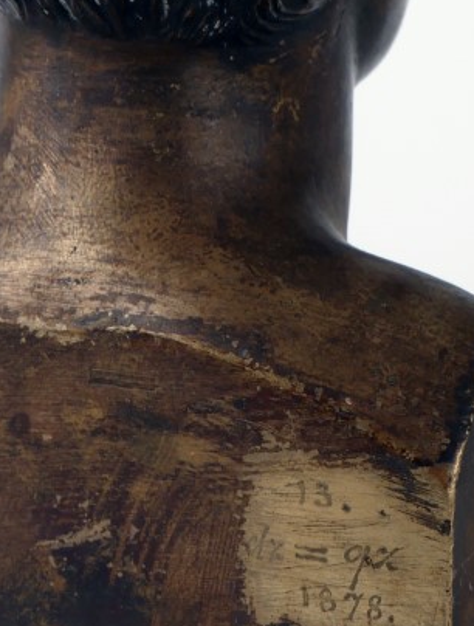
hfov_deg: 5.1
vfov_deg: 6.7
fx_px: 5334
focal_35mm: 294
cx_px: 185
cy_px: 208
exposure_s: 1/100
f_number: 8
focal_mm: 55
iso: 200
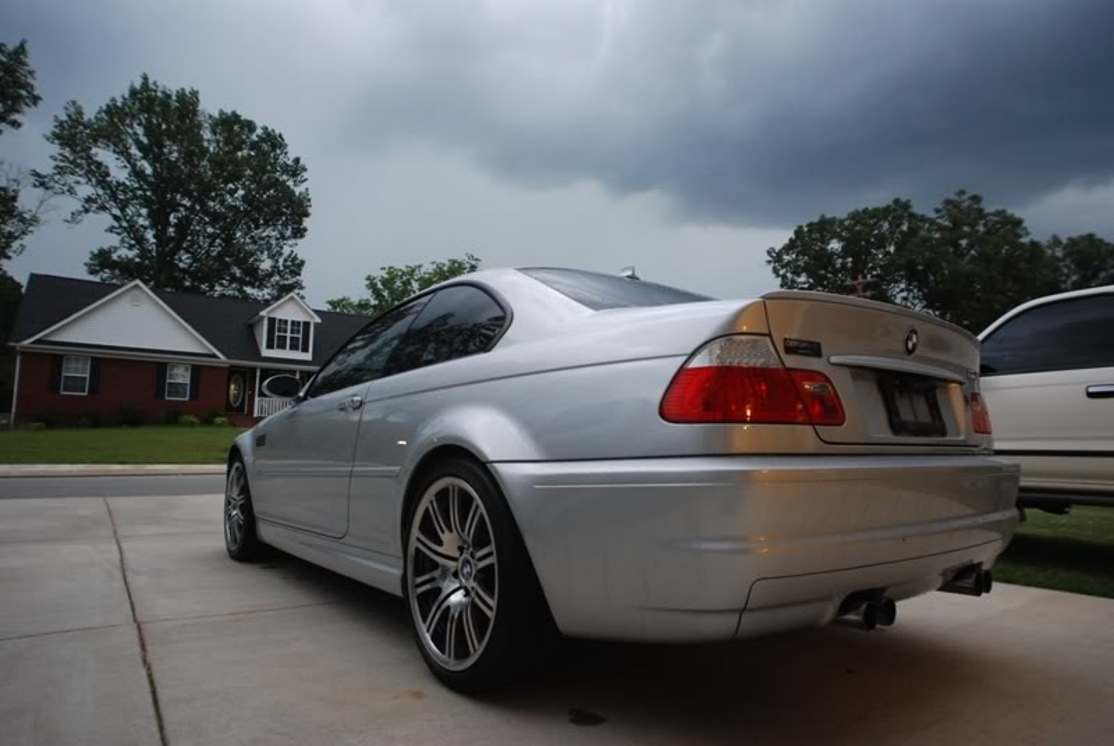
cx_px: 557
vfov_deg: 59.7
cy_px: 373
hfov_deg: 81.1
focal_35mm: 21
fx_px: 651
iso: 800
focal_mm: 14
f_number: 3.2
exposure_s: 1/40
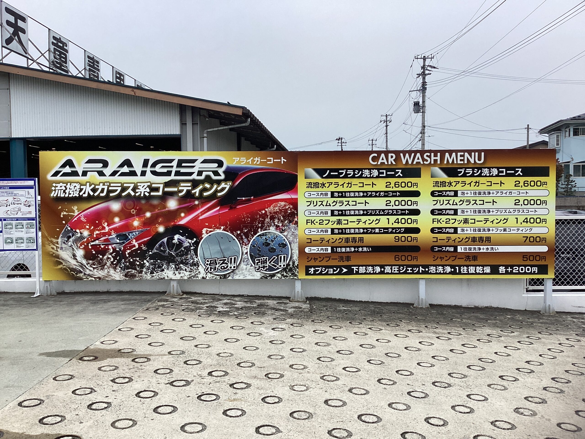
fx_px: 524
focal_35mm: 31
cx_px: 292
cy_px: 220
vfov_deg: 45.4
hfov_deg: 58.4
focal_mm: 3.3
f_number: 2.4
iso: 25
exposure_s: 1/831
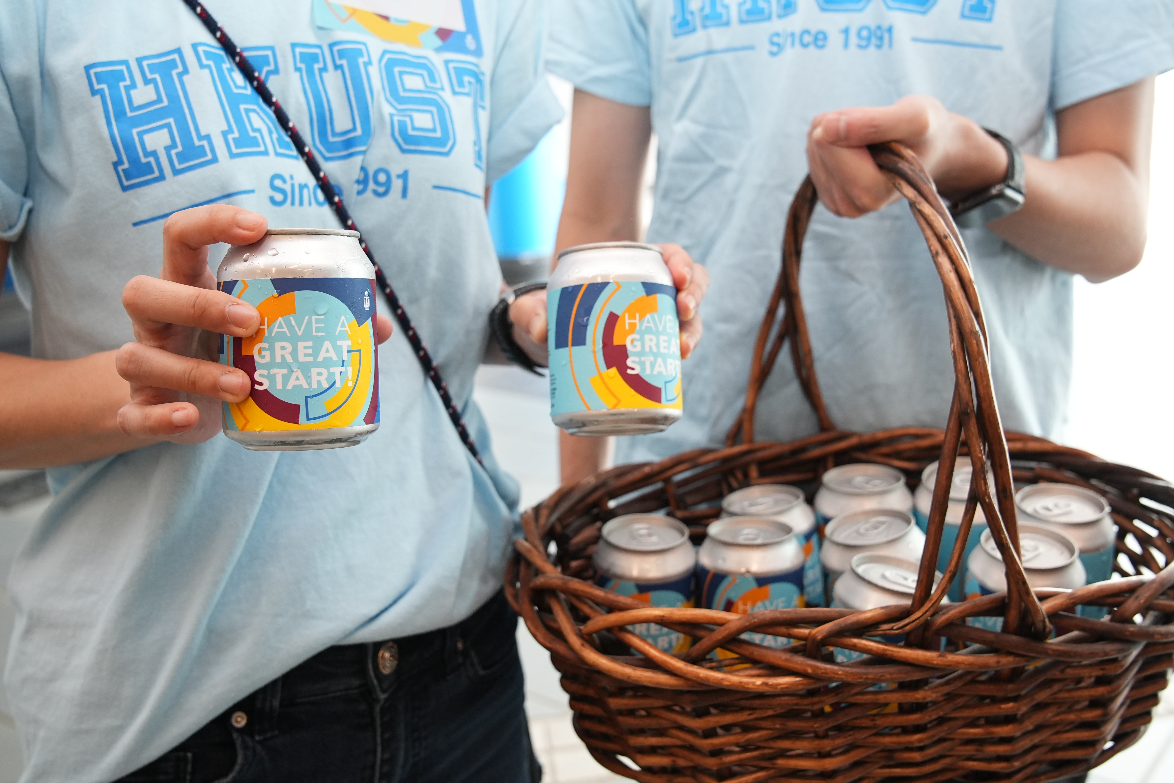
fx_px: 1239
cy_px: 392
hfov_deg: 50.7
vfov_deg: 35.1
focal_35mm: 38
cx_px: 587
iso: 2000
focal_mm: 38
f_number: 6.3
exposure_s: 1/125
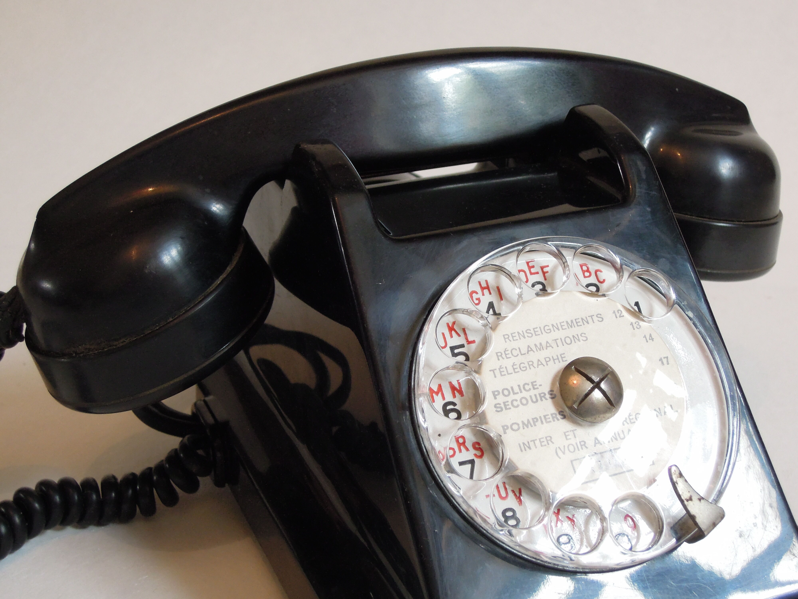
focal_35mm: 62
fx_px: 1429
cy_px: 300
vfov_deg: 23.7
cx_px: 399
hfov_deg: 31.2
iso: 500
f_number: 4.2
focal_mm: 11.1
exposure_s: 1/25
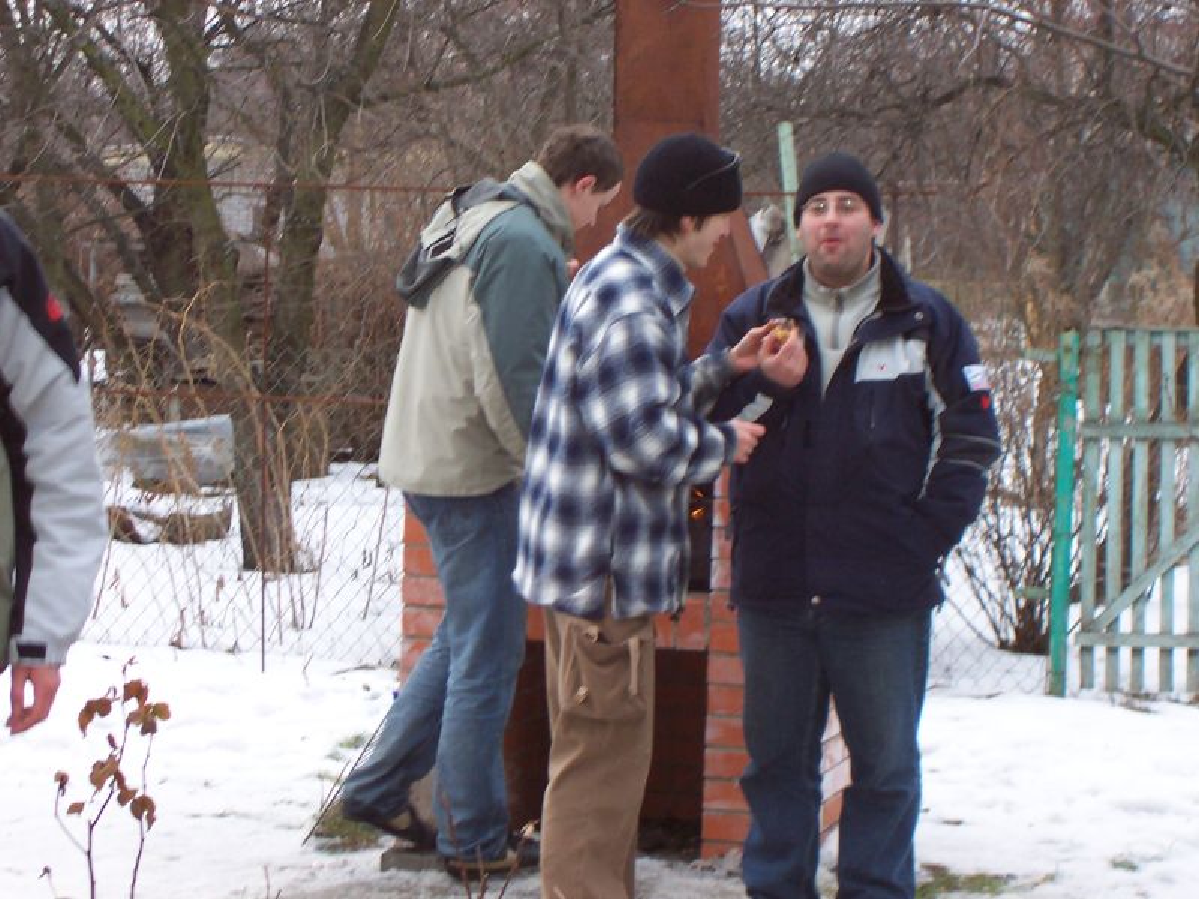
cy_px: 450
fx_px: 3845
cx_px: 600
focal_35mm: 111
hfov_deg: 17.7
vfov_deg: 13.3
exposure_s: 1/90
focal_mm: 16.8
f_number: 4.8
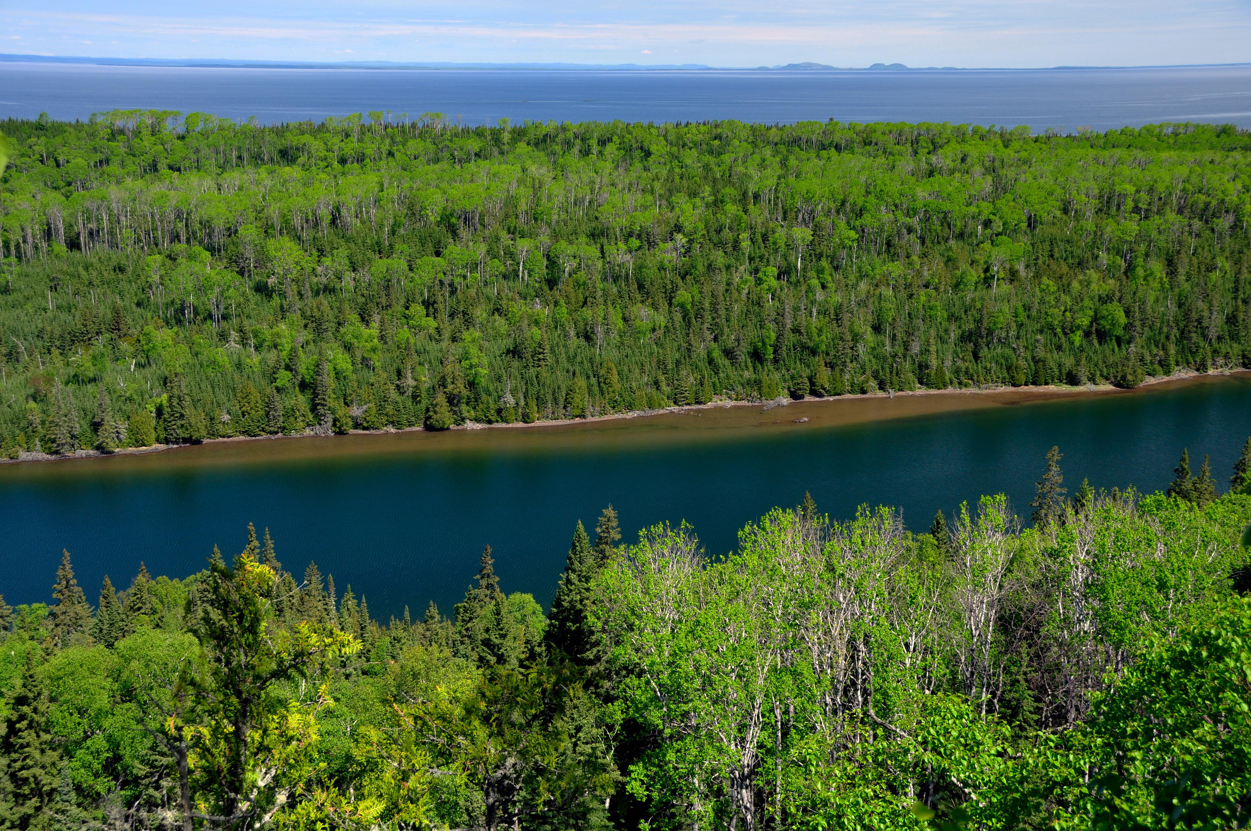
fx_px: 1458
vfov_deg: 31.8
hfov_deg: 46.4
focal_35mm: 42
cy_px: 416
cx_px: 626
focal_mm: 28
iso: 250
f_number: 5.6
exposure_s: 1/200
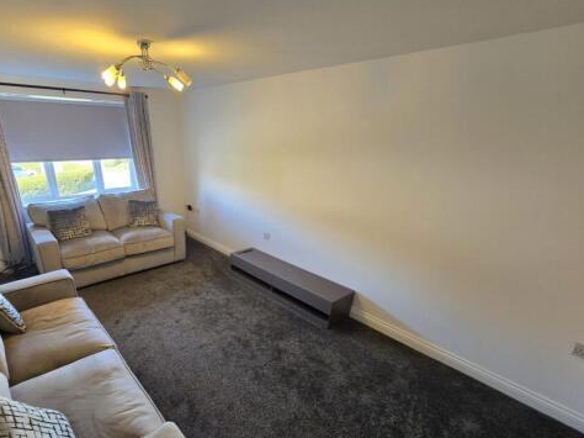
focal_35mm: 16
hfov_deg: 93.0
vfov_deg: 77.5
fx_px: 270
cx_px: 227
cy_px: 254
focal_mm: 2.2
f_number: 2.2
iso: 160
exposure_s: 1/50
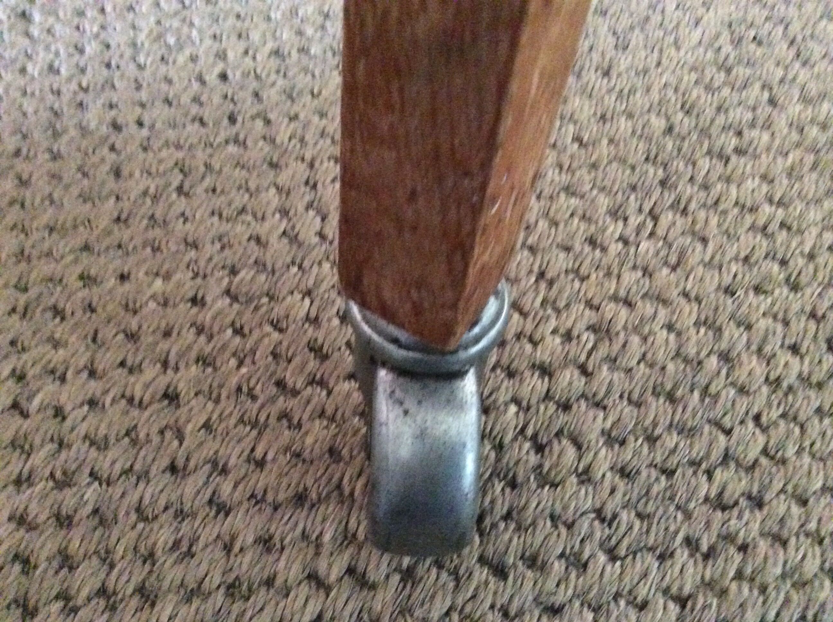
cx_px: 416
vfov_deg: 44.1
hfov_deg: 56.9
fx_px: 769
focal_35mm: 32
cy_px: 311
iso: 800
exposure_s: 1/17
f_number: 2.4
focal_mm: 3.3
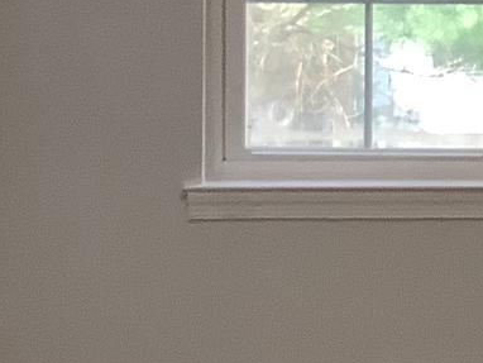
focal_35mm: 166
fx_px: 2318
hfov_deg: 11.6
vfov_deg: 8.9
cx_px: 585
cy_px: -27
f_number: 2.4
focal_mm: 3.3
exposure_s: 1/60
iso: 80
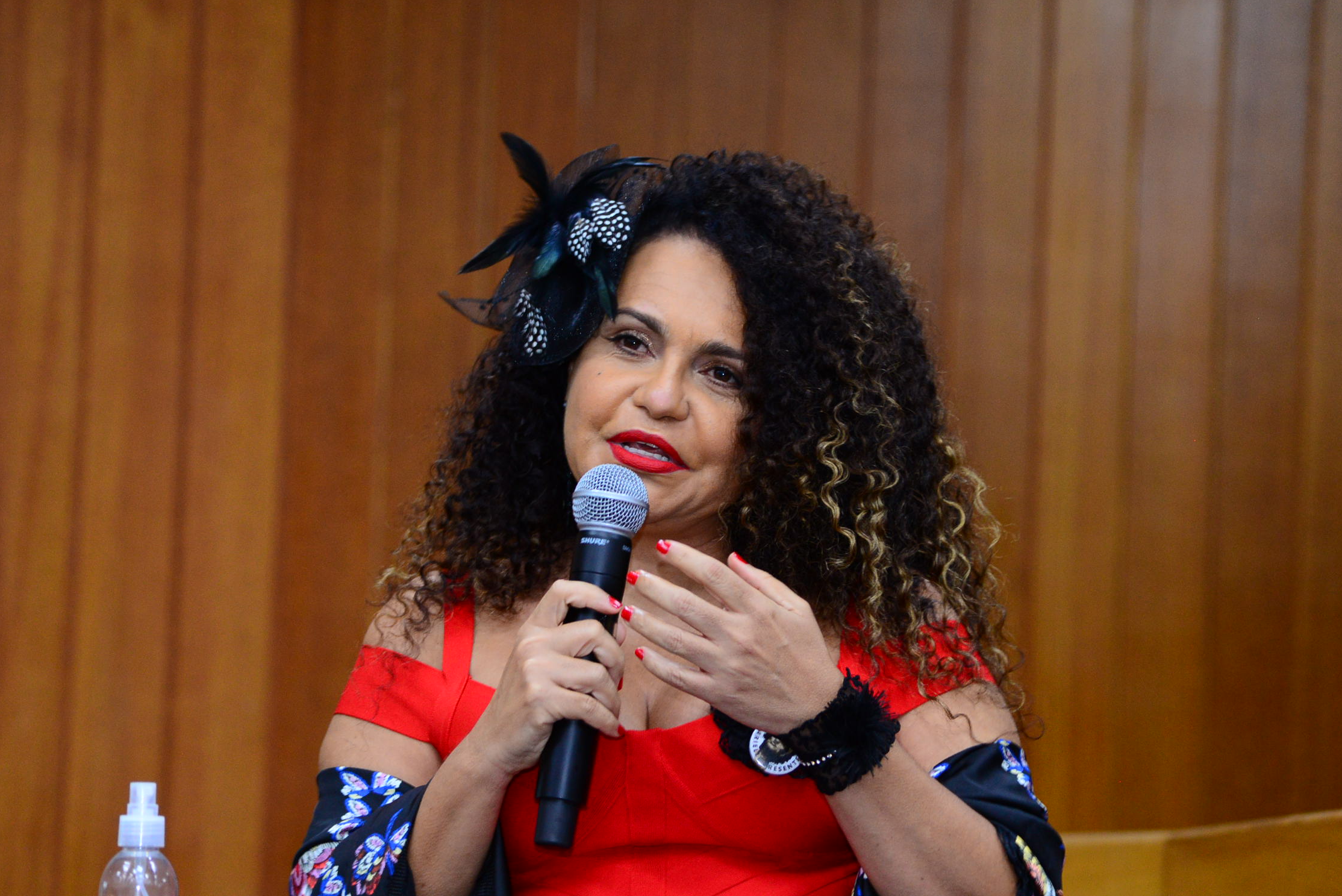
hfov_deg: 12.7
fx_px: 6041
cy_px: 560
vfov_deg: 8.5
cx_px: 644
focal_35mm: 162
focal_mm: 120
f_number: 4
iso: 1600
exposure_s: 1/60
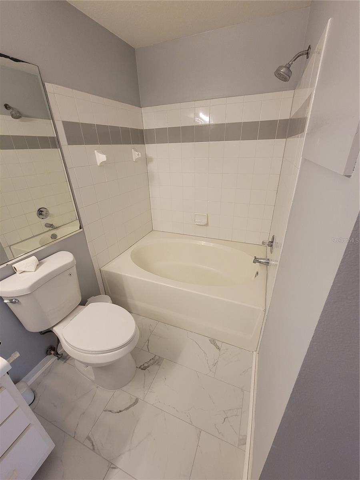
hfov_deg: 89.9
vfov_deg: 106.2
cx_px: 180
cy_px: 240
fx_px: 180
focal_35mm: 13
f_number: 2.2
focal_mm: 2.2
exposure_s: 1/60
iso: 250
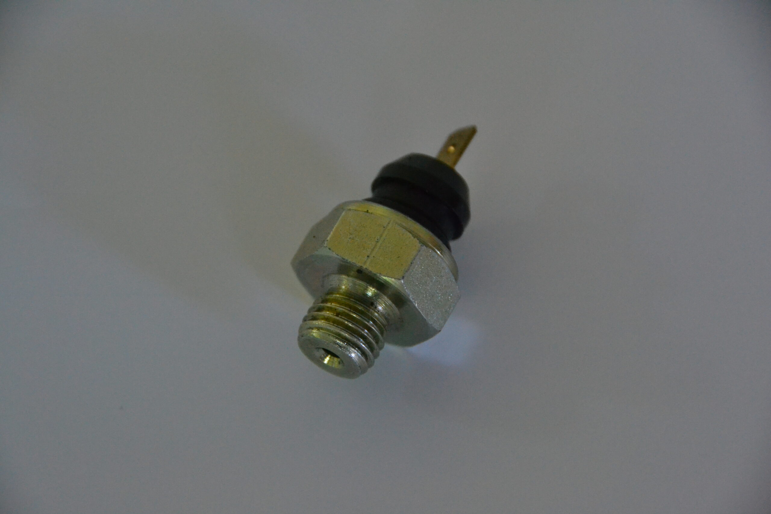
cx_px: 386
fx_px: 4337
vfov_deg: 6.8
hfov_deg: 10.2
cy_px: 257
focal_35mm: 202
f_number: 5.6
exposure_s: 1/200
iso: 3200
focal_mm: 135
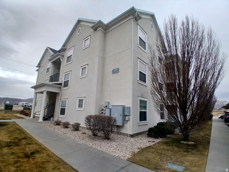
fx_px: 112
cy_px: 86
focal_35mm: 17
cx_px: 114
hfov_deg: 91.0
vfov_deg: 74.7
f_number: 2.2
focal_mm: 1.4
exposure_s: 1/545
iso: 50
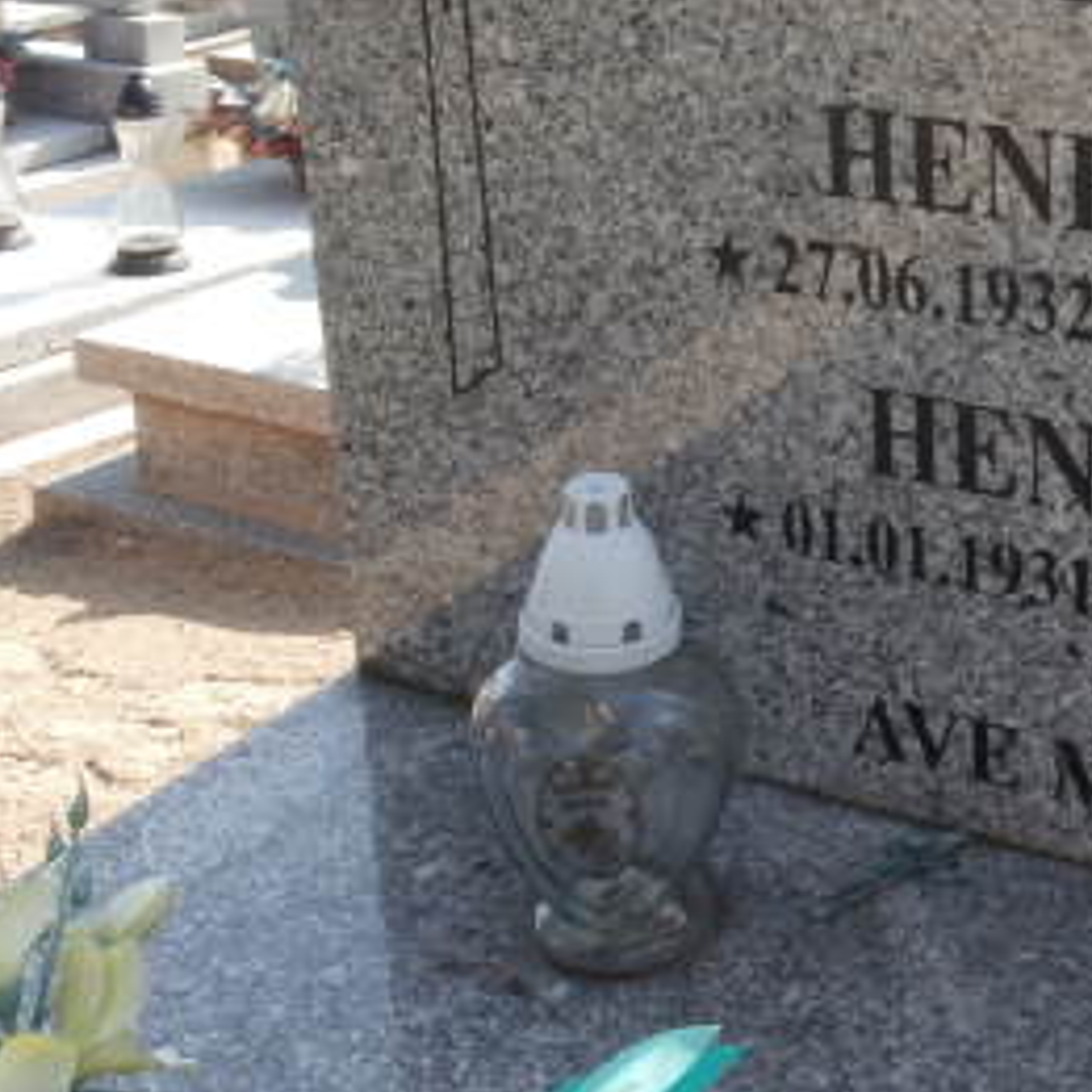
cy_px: 226
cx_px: 987
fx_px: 2320
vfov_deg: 26.0
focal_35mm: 65
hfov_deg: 25.6
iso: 100
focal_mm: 5.36
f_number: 3.5
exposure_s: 1/320
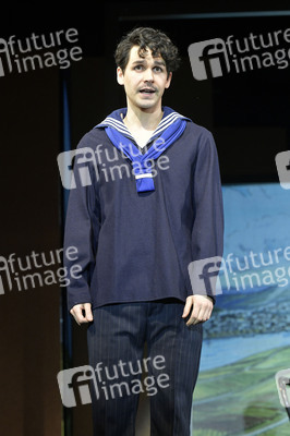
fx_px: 1634
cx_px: 145
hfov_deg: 10.1
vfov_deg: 15.2
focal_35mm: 135
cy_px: 218
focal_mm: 135
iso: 3200
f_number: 6.3
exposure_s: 1/200
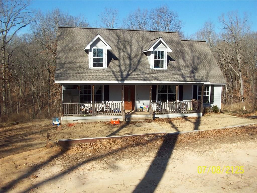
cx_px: 128
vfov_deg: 41.8
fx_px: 252
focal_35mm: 34
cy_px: 96
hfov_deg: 54.0
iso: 80
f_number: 5.5
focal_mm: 5.7
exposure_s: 1/359
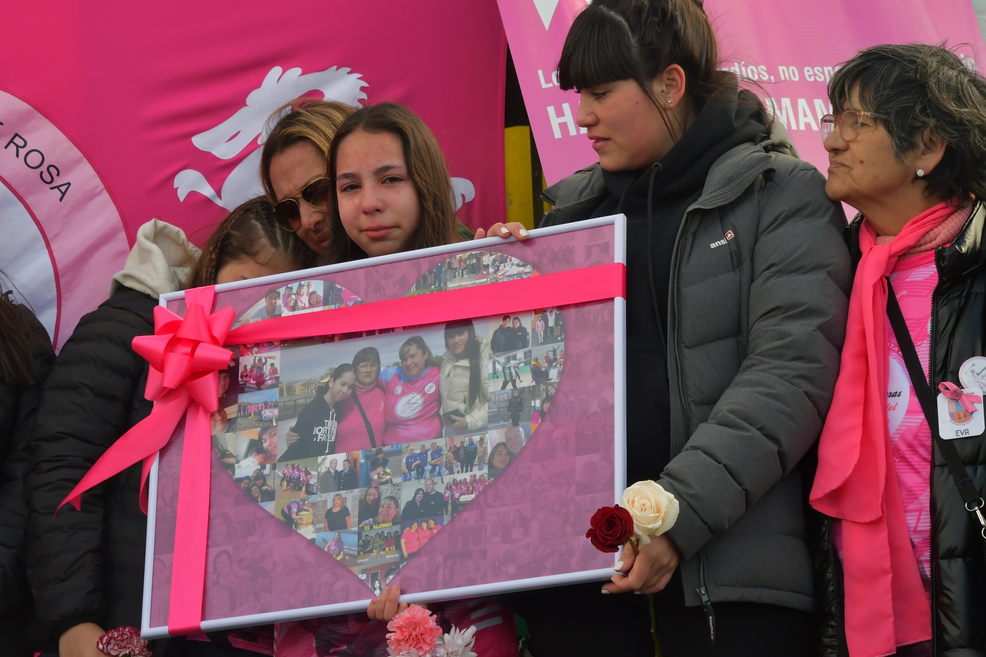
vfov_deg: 10.2
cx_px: 493
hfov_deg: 15.2
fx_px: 3697
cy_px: 328
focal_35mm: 135
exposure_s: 1/250
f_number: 16
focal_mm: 90
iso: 1000
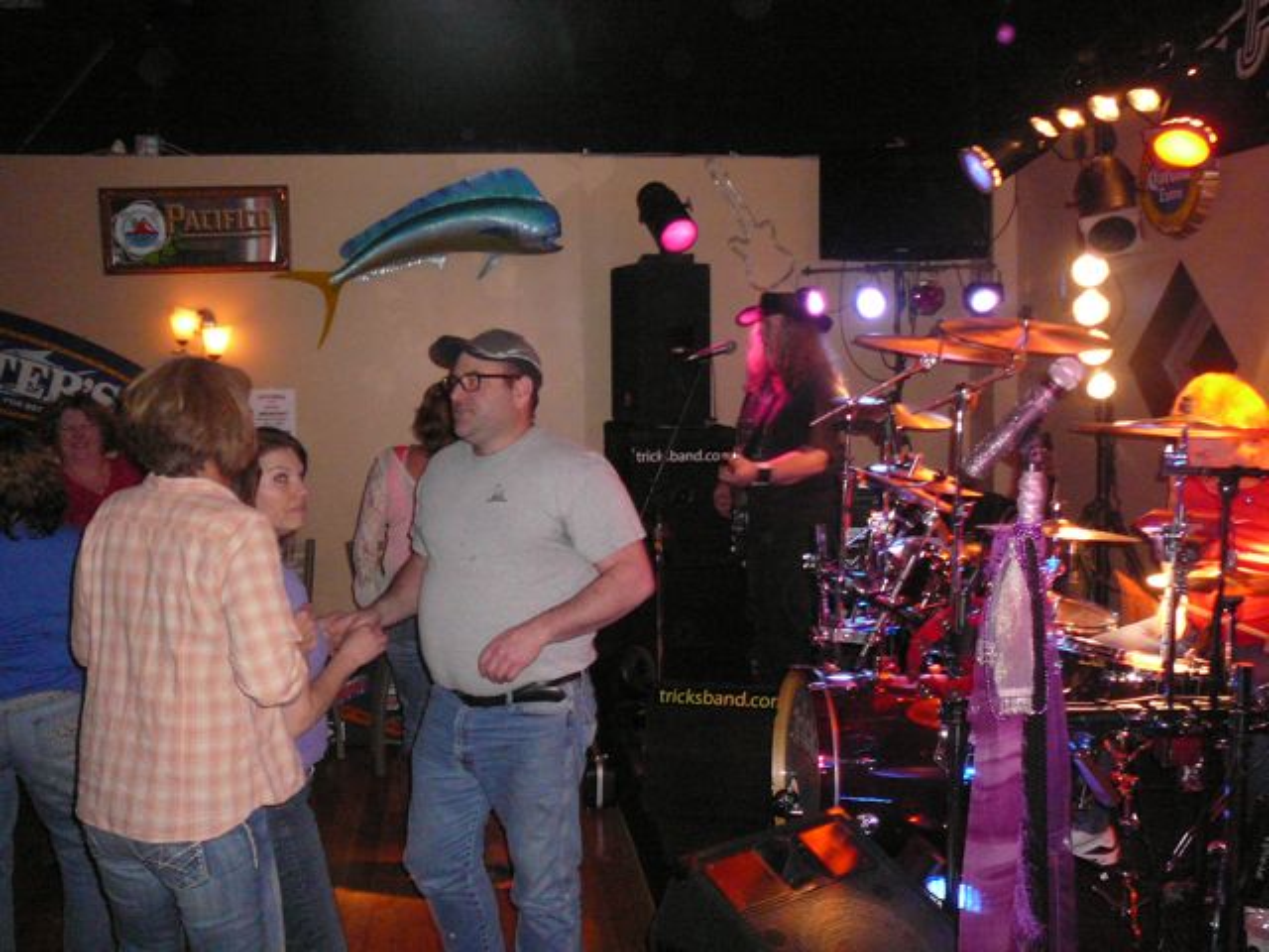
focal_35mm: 35
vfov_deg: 40.7
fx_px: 1283
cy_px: 476
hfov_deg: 52.6
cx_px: 634
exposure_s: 1/30
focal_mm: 5.2
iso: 400
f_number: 2.8
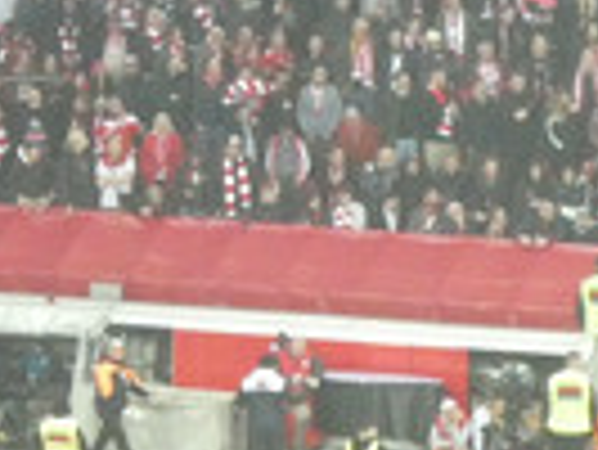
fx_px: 9562
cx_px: -342
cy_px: -378
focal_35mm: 553
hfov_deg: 3.6
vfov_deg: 2.7
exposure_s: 1/80
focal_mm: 20.6
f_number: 5.1
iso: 1000
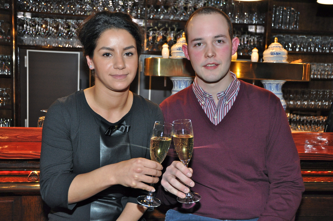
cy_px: 110
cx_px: 166
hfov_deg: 49.6
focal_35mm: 39
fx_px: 360
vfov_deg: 34.1
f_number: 4
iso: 800
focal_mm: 26
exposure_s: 1/60
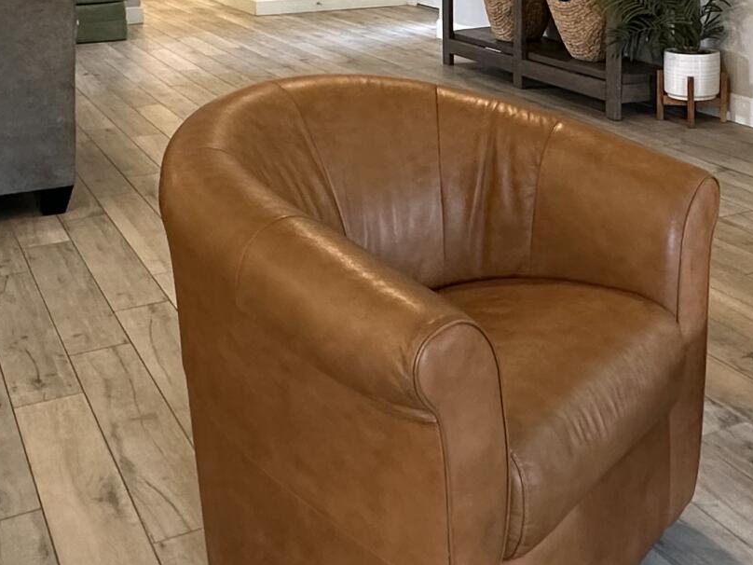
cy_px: -101
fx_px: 1131
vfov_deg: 25.4
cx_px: 522
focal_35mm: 52
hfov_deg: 36.3
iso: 250
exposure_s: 1/60
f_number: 2.2
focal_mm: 2.22
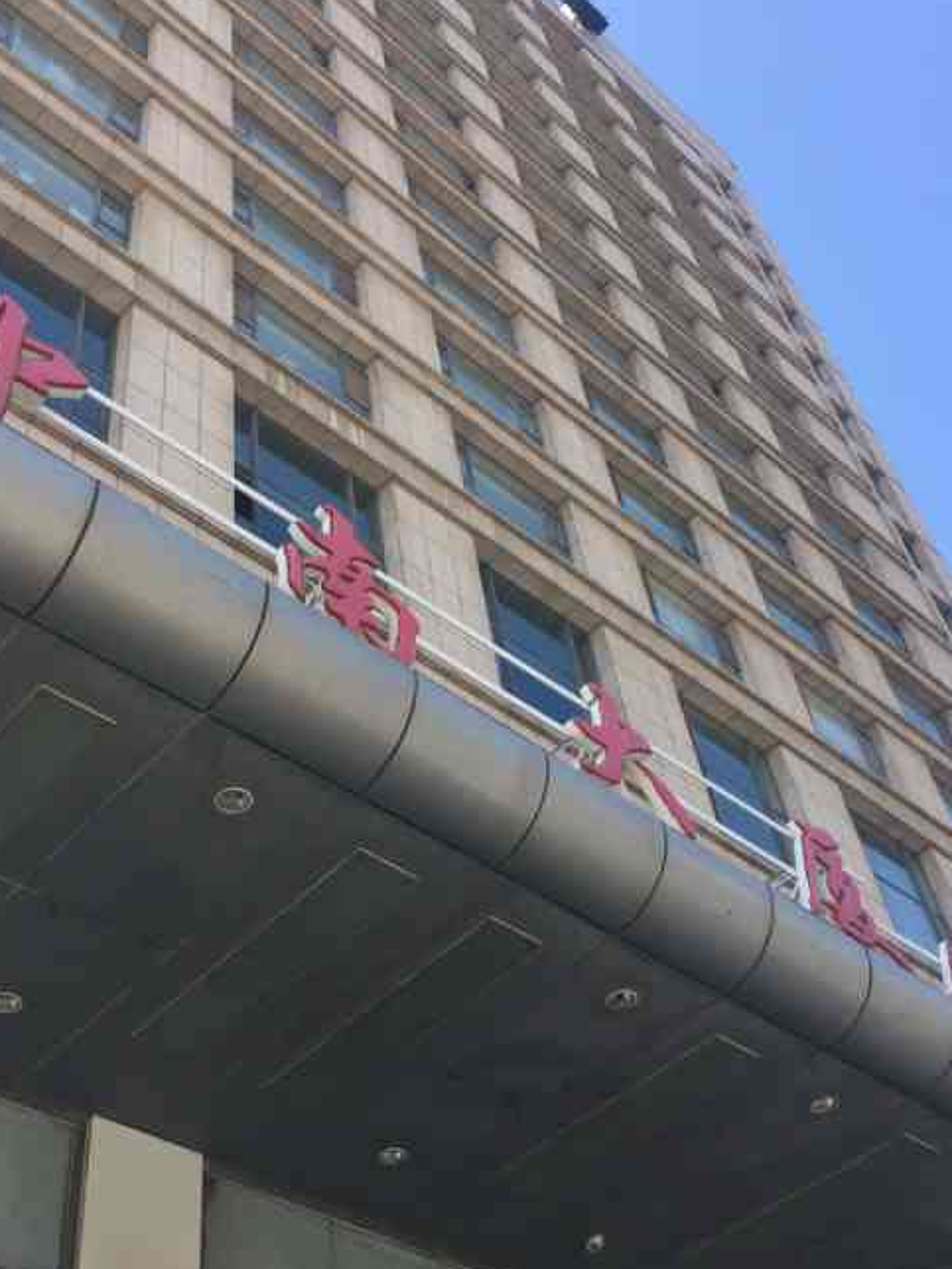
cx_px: 428
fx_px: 1540
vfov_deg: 44.8
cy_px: 687
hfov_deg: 34.3
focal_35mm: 42
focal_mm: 4.15
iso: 32
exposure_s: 1/573
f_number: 2.2
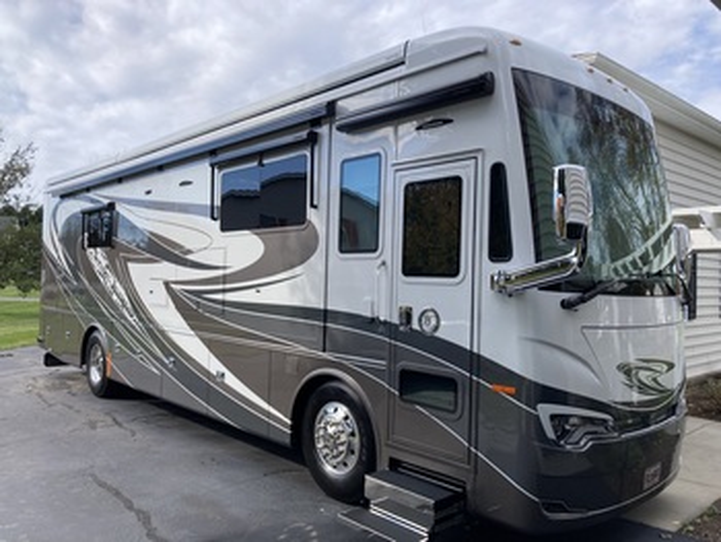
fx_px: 584
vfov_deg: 49.8
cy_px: 271
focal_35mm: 28
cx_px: 360
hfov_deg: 63.4
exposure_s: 1/1245
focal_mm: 3.99
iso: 20
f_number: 1.8
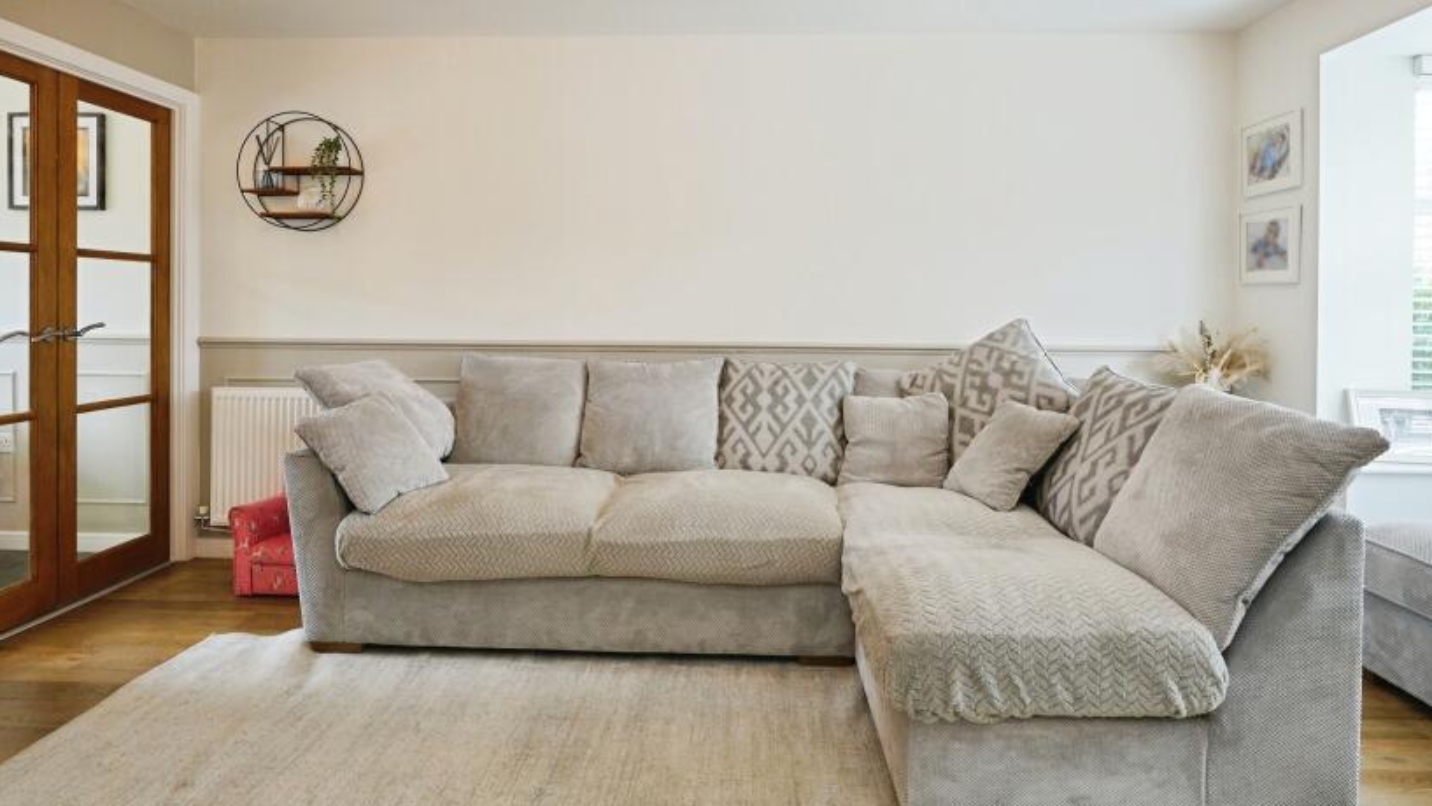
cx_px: 726
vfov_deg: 53.2
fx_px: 798
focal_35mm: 21
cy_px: 316
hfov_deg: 83.8
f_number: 7.1
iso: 800
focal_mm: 16
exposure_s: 1/20
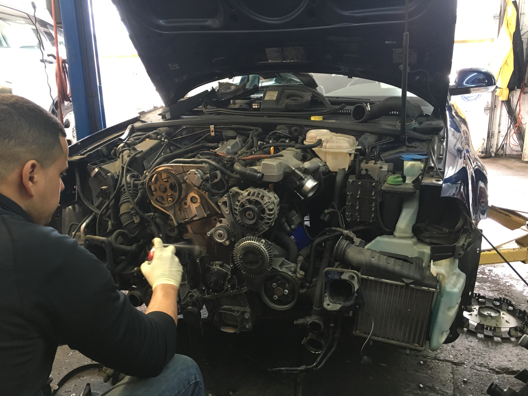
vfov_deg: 48.2
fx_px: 442
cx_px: 264
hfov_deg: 61.7
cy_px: 198
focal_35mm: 29
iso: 125
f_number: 2.2
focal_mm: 4.15
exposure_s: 1/30
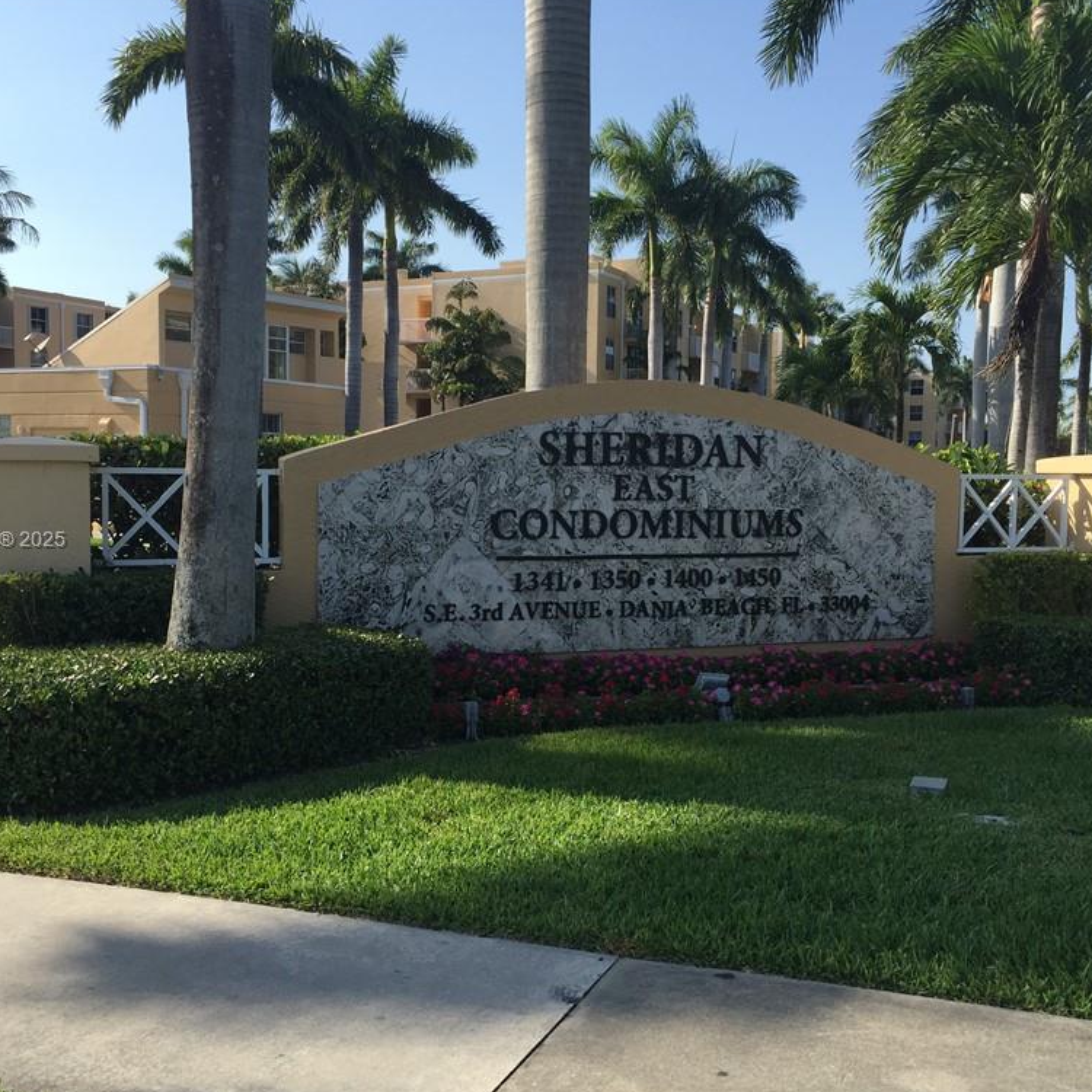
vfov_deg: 47.2
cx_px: 508
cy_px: 542
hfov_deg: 47.2
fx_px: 1249
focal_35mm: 35
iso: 32
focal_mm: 4.15
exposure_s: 1/1319
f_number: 2.2
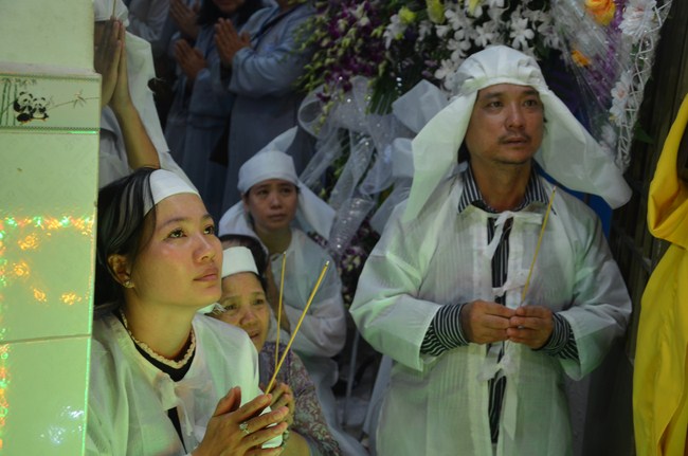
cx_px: 344
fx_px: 1087
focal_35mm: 57
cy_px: 228
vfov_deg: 23.7
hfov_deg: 35.1
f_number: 4.5
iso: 640
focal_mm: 38
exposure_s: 1/60
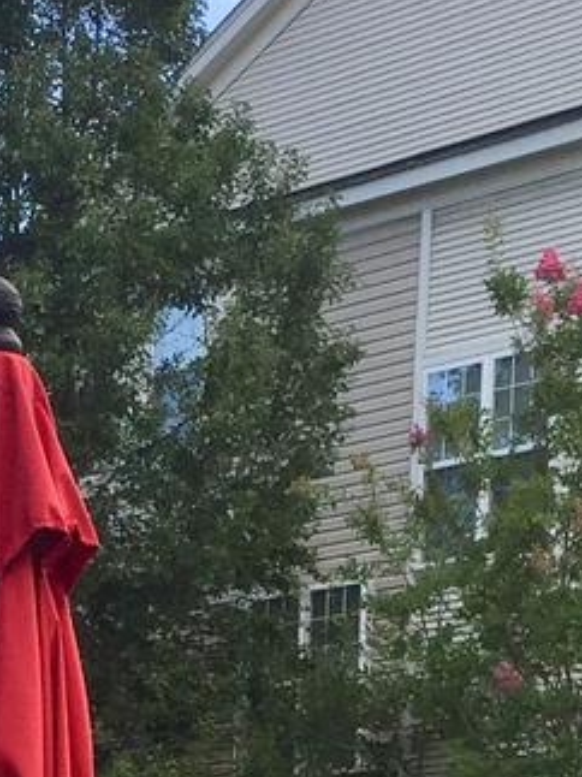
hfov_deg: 10.7
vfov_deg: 13.2
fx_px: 3096
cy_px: 1316
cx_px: 253
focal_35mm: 138
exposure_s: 1/599
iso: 32
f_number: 2.2
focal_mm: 4.15
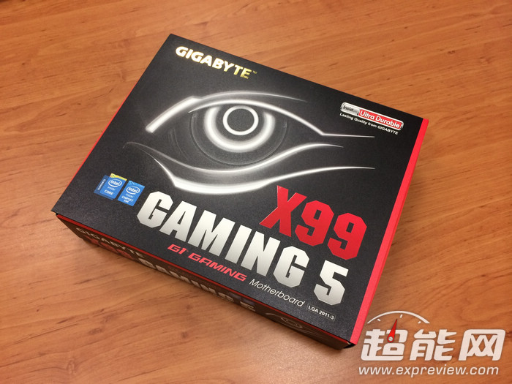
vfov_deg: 46.8
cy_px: 192
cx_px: 256
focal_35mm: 30
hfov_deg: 60.0
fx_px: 444
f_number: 2.2
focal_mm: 4.12
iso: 50
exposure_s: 1/30
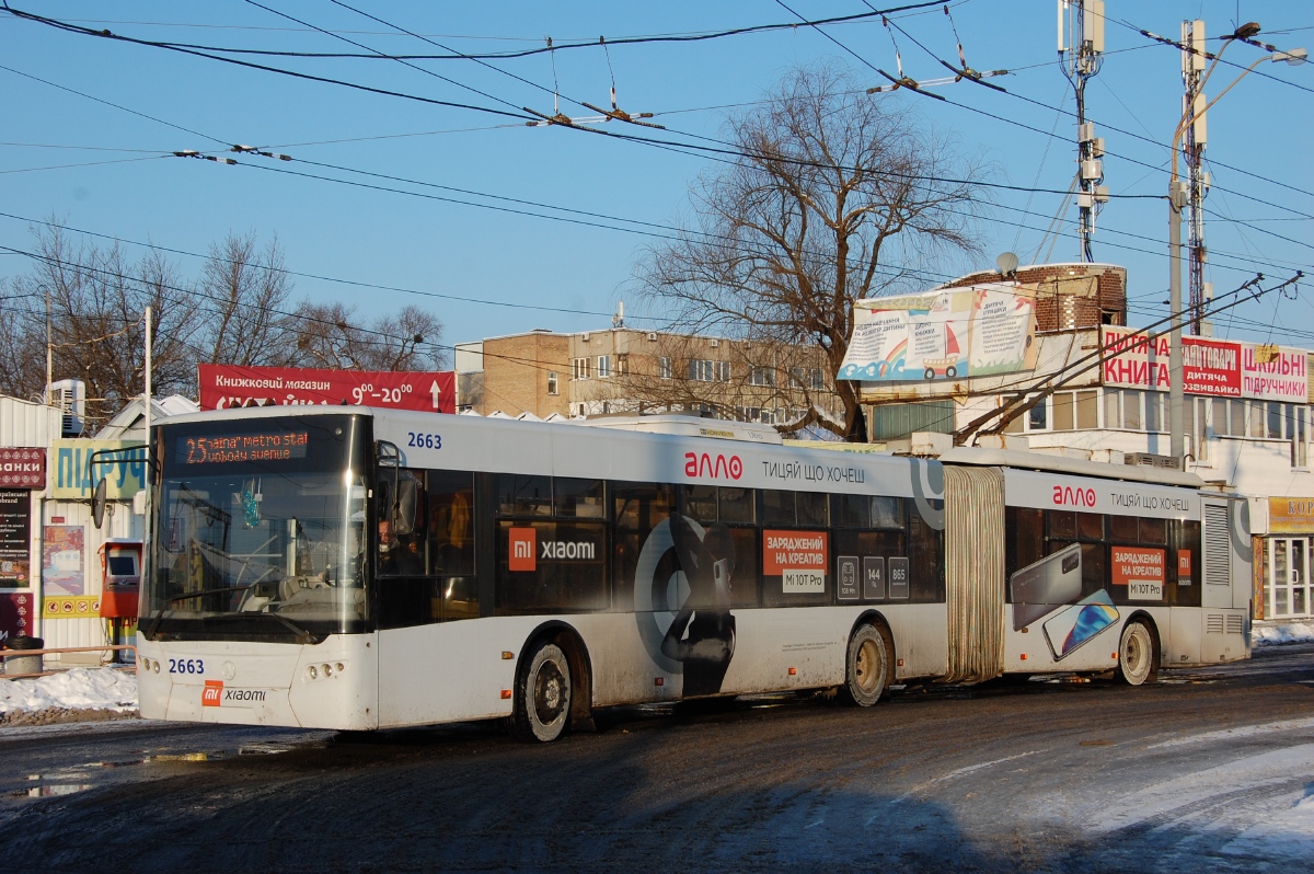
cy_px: 437
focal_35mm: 57
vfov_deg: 23.7
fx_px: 2079
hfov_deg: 35.1
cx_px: 657
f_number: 9
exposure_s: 1/320
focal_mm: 38
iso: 200
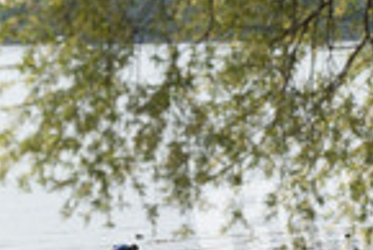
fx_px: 3433
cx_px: 94
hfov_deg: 6.2
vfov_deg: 4.2
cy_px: 90
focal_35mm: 331
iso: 250
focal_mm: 120
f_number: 5
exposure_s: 1/2500
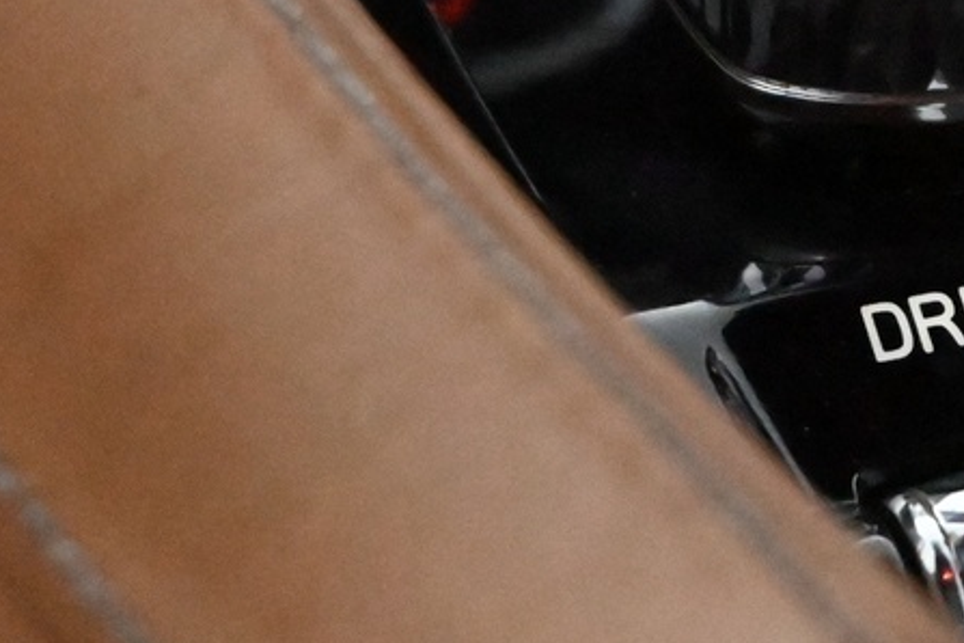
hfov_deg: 8.3
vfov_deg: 5.6
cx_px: 1147
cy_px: 211
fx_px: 6555
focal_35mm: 245
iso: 18000
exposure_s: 1/80
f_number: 6
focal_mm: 45
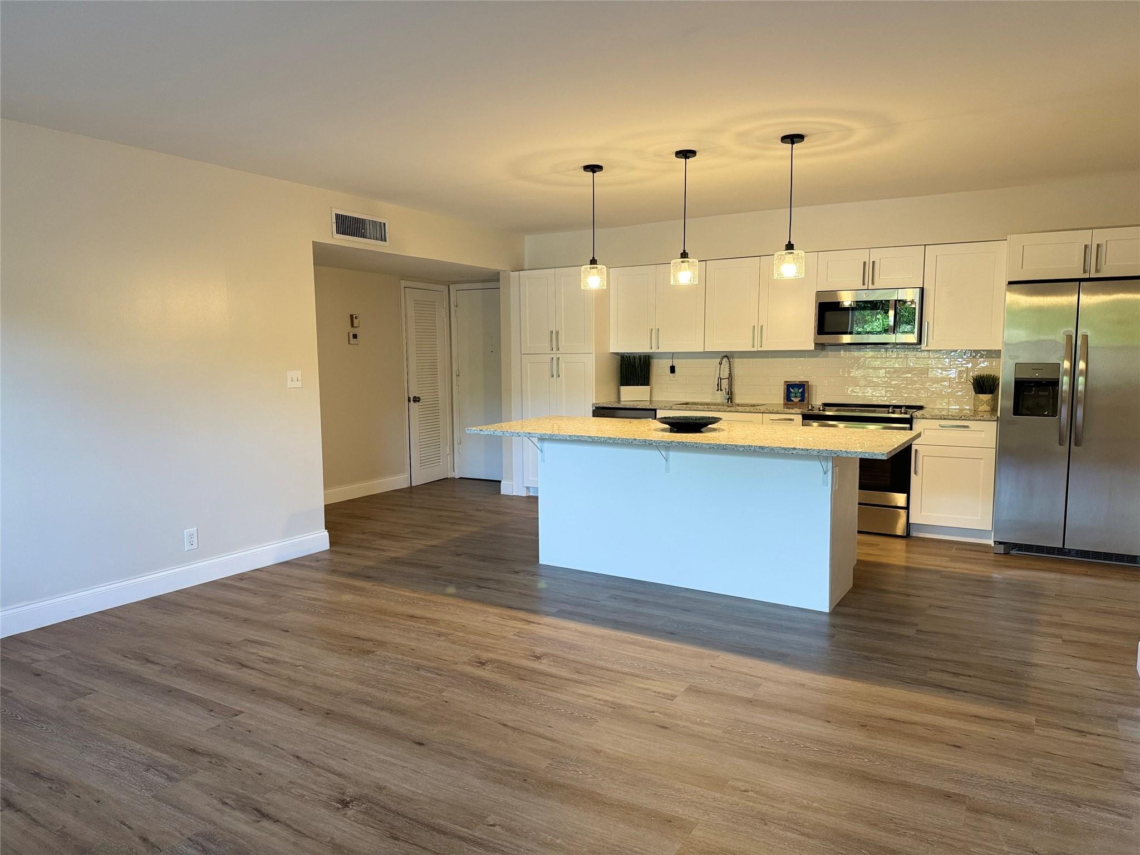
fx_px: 790
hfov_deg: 71.6
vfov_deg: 56.8
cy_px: 428
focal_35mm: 24
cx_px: 570
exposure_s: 1/120
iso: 200
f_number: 1.78
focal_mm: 6.86
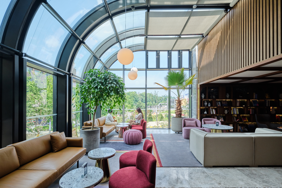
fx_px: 117
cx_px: 141
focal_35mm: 15
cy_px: 94
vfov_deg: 77.3
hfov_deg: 100.4
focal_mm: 10
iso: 200
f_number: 10
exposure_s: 1/60
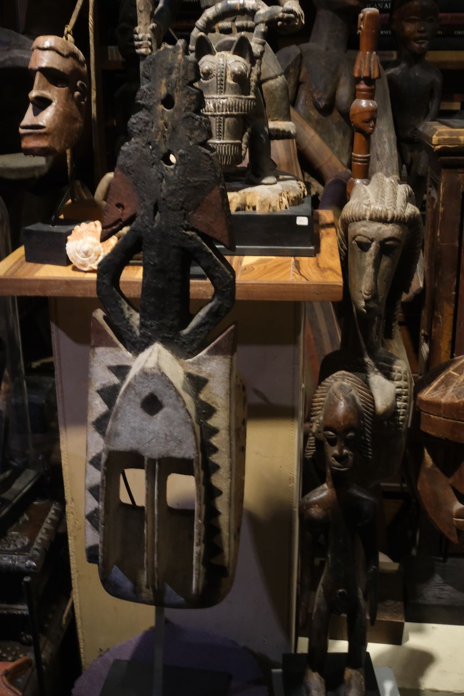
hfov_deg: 32.6
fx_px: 793
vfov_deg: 47.4
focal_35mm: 41
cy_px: 348
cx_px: 232
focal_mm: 27
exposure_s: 1/10
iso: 3200
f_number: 16
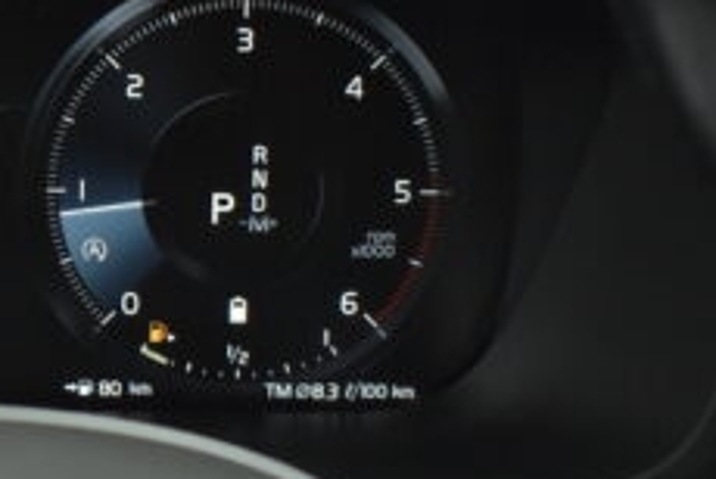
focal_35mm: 130
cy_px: 269
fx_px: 2589
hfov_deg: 15.0
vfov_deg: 10.6
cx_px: -224
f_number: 4
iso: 1600
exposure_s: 1/80
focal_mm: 26
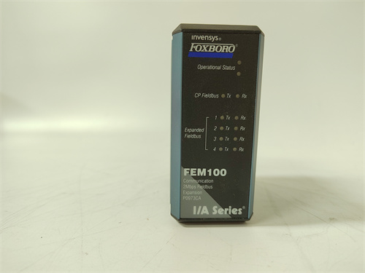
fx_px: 243
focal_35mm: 23
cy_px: 136
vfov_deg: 58.9
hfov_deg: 73.9
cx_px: 182
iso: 1463
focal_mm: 5.52
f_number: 1.9
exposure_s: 1/50
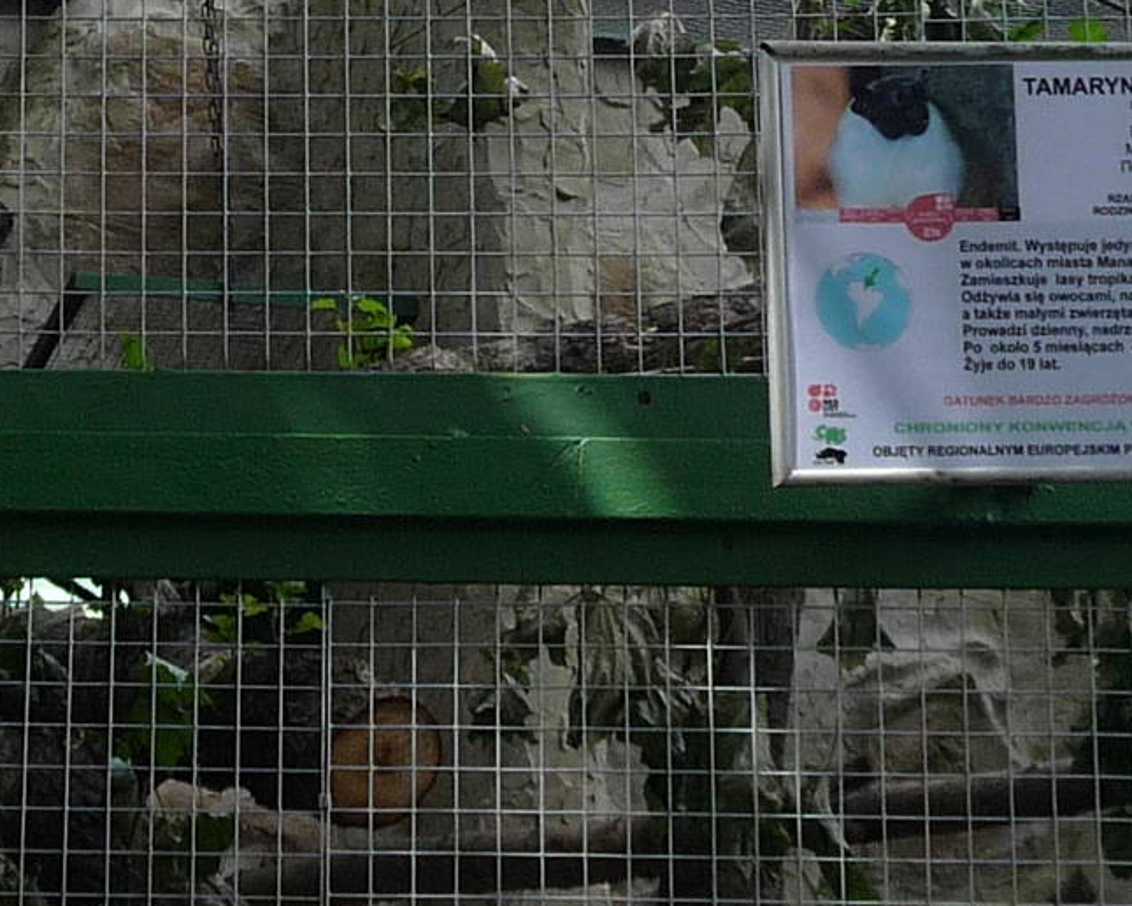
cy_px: 118
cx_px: 72
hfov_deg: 15.7
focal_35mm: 121
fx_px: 4054
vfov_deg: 12.7
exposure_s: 1/250
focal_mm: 5
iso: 100
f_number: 3.4
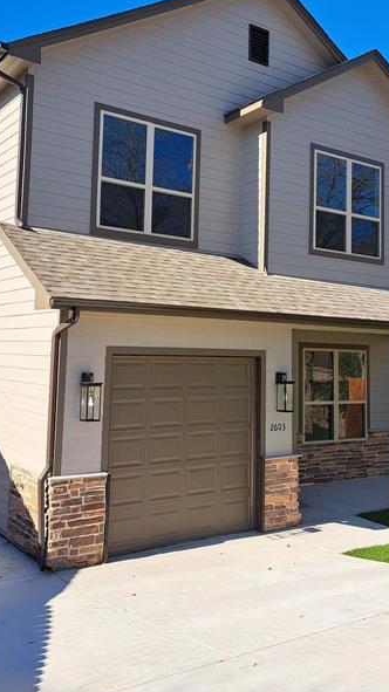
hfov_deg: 34.6
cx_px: 173
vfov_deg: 57.7
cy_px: 290
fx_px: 624
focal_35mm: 34
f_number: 1.8
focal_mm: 5.23
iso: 50
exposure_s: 1/843
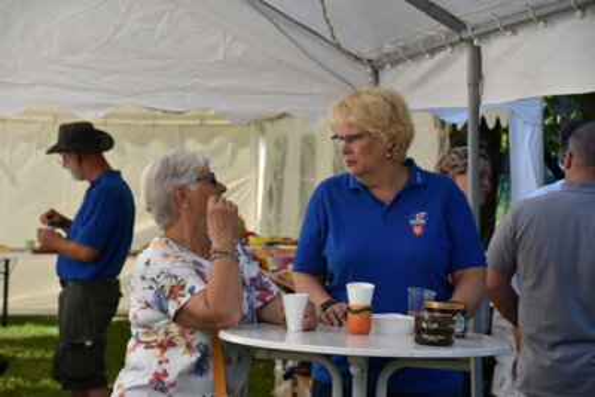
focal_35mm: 112
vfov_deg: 12.2
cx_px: 298
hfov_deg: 18.2
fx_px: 1860
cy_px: 198
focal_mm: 75
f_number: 5
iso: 500
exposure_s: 1/1000
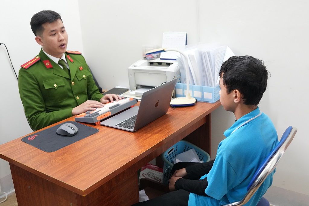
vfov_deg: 36.8
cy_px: 103
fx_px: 309
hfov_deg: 53.1
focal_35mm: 36
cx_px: 154
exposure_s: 1/125
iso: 3200
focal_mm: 24
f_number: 2.8
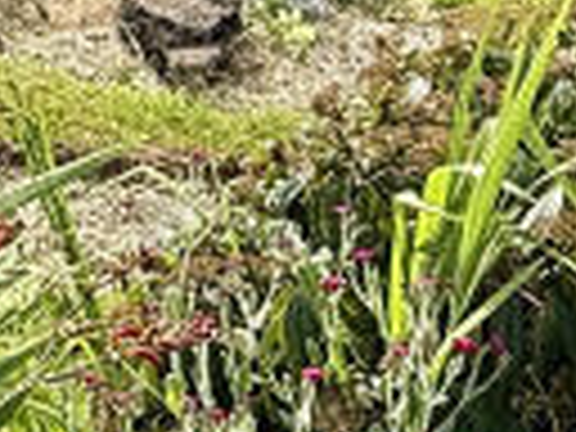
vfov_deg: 12.7
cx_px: -94
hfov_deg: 16.9
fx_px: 1864
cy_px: -148
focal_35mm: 112
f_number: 2.2
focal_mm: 2.22
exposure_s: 1/1285
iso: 64
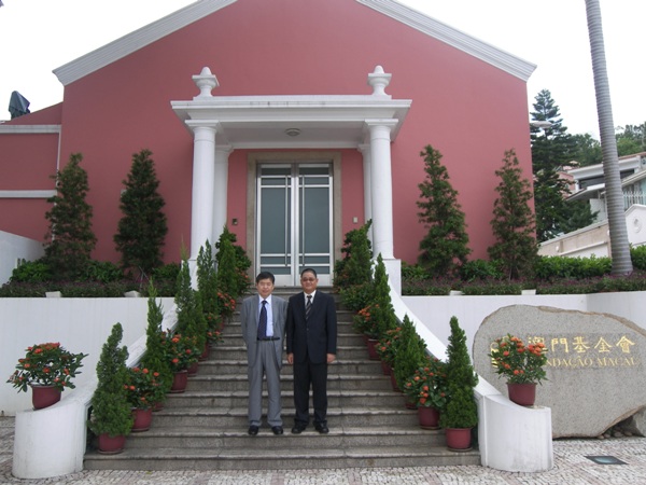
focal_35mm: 30
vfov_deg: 46.8
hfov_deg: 60.0
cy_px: 242
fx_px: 560
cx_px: 323
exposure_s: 1/400
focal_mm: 6.3
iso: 50
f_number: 3.2
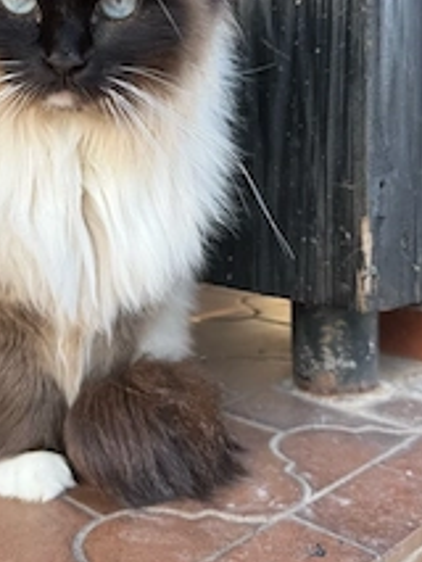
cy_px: 208
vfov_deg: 41.7
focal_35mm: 45
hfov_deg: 32.0
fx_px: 731
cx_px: 142
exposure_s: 1/379
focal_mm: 6.76
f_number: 1.78
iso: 80
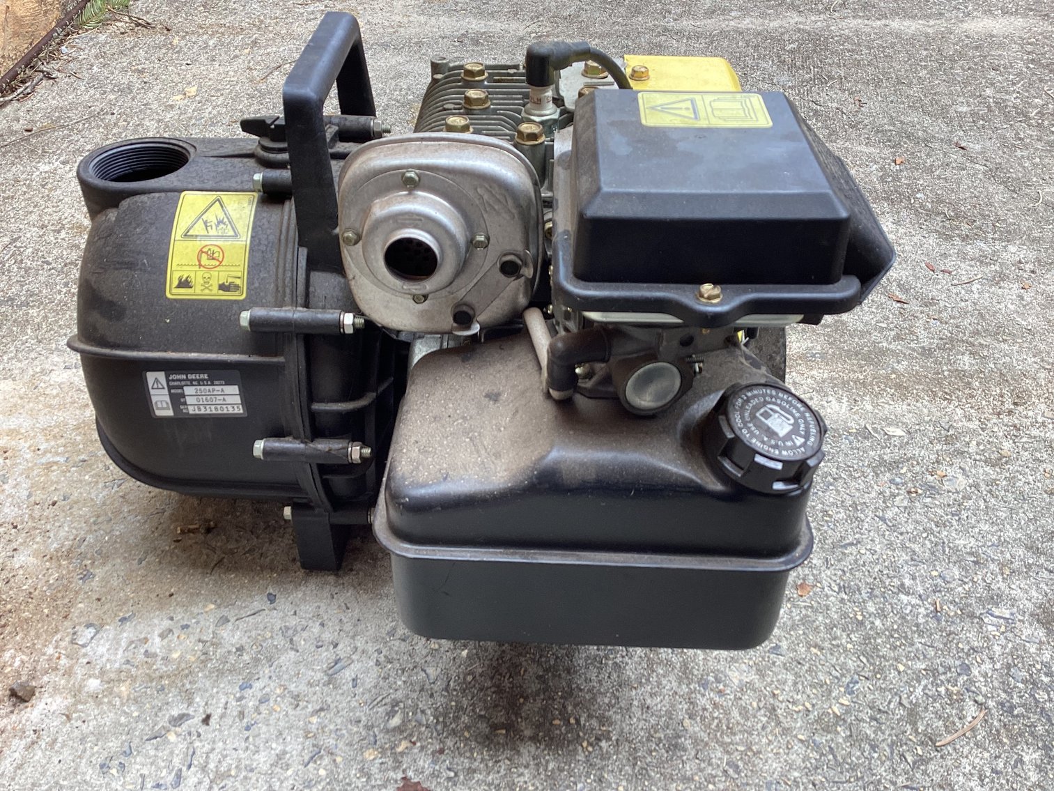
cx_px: 527
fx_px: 944
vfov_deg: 45.4
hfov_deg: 58.3
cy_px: 396
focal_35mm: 31
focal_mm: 3.3
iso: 40
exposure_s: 1/120
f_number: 2.4
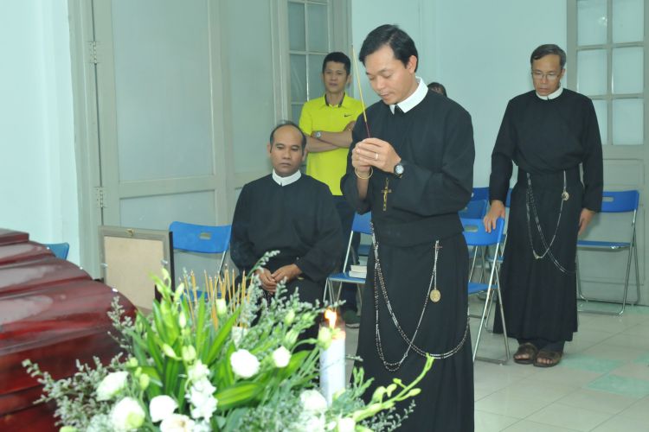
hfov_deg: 44.5
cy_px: 216
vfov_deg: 30.5
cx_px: 324
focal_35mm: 44
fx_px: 793
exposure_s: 1/60
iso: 2000
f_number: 5
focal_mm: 44
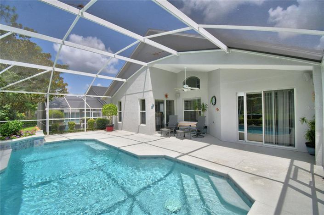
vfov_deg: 77.2
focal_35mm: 15
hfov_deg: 100.4
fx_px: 135
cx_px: 162
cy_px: 108
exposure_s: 1/1250
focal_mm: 10
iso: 100
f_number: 4.5
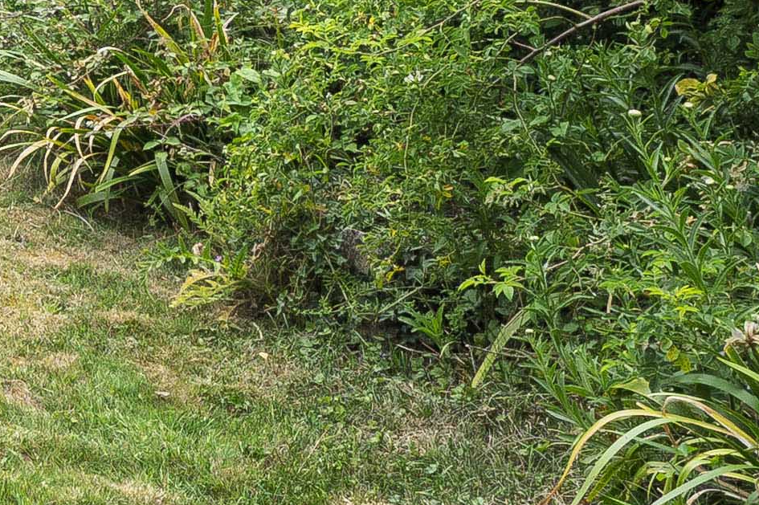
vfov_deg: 12.8
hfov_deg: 15.9
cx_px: -777
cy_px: -326
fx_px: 2090
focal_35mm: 99
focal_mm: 15.5
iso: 250
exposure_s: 1/160
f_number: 8
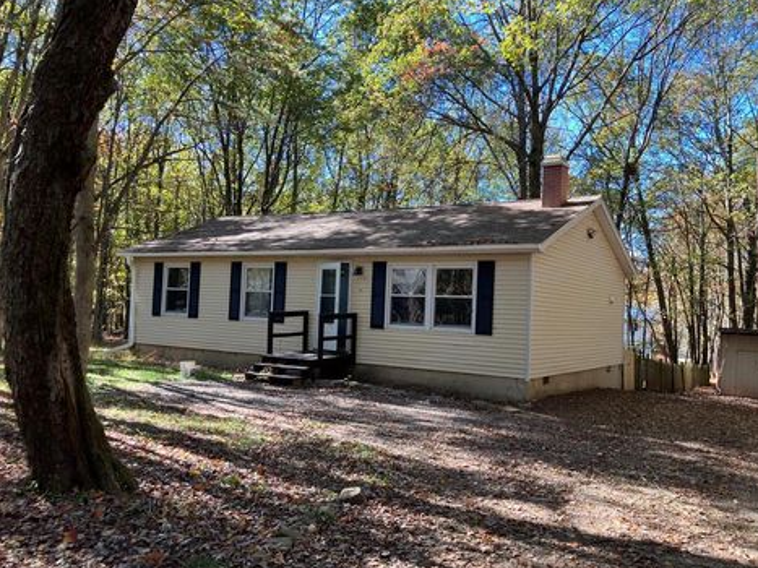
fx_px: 657
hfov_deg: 59.9
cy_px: 301
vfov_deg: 46.8
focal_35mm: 30
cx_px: 404
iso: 25
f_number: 1.8
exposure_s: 1/121
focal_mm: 3.99
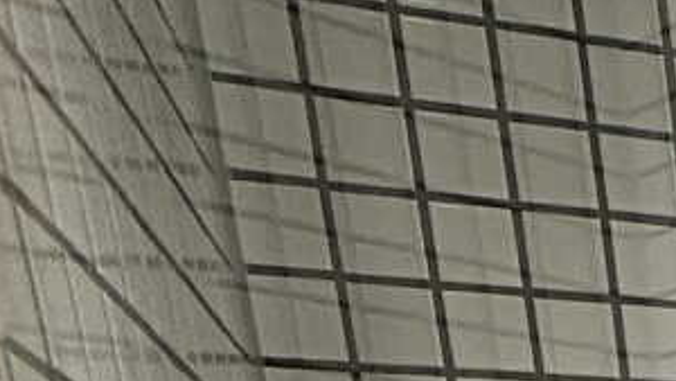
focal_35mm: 78
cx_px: 1275
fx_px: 1399
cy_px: 985
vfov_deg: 11.8
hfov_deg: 19.2
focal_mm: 2.22
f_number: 2.2
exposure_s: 1/98
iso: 320
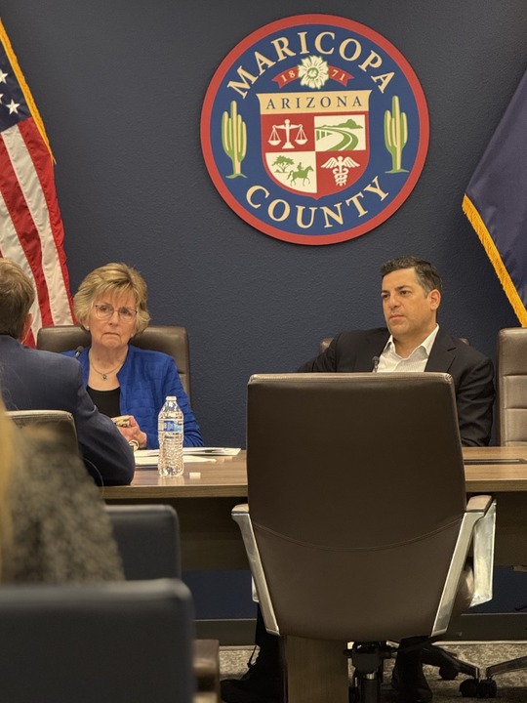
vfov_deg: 16.4
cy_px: 352
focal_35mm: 120
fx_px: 2436
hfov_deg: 12.3
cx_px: 264
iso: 500
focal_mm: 15.66
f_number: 2.8
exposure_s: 1/60
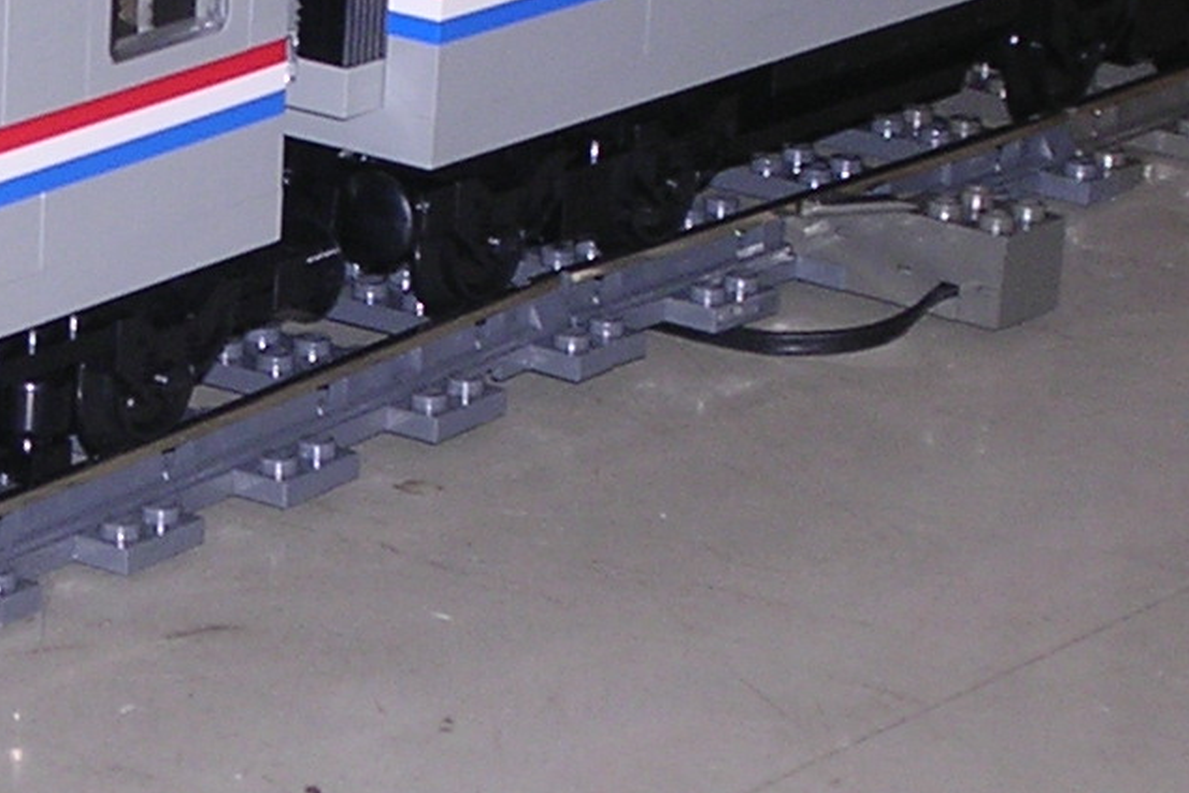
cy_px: 380
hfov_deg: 8.5
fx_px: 7959
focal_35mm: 241
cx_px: 172
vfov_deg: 5.7
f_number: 3.7
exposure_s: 1/60.1
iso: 119
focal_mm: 10.9
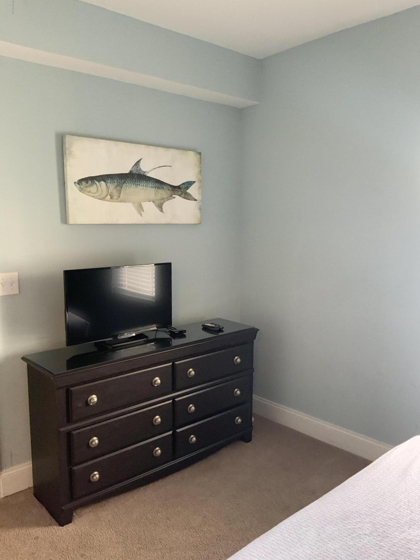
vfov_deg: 61.7
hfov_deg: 48.2
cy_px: 280
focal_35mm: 29
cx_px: 210
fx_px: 469
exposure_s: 1/60
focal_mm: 3
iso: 200
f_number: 1.8
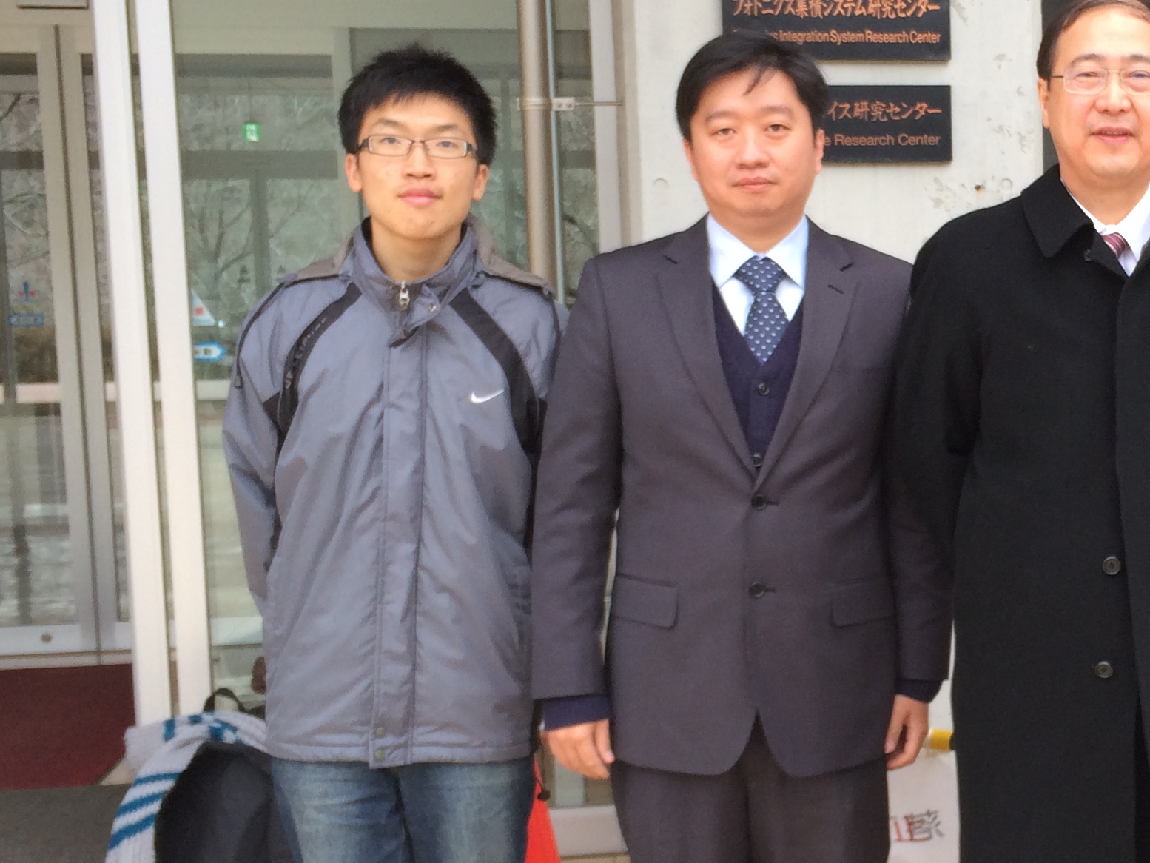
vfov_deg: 23.3
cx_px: 1019
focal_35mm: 63
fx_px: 2093
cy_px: 466
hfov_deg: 29.5
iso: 50
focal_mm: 4.12
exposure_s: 1/60
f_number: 2.2
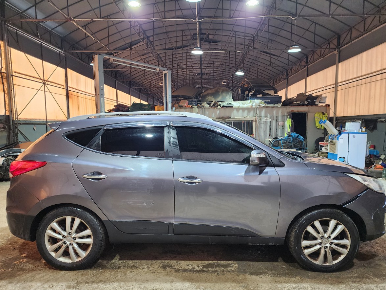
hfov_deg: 69.4
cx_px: 195
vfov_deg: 54.8
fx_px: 279
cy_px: 155
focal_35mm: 25
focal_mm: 6.4
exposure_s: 1/120
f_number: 1.8
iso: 250
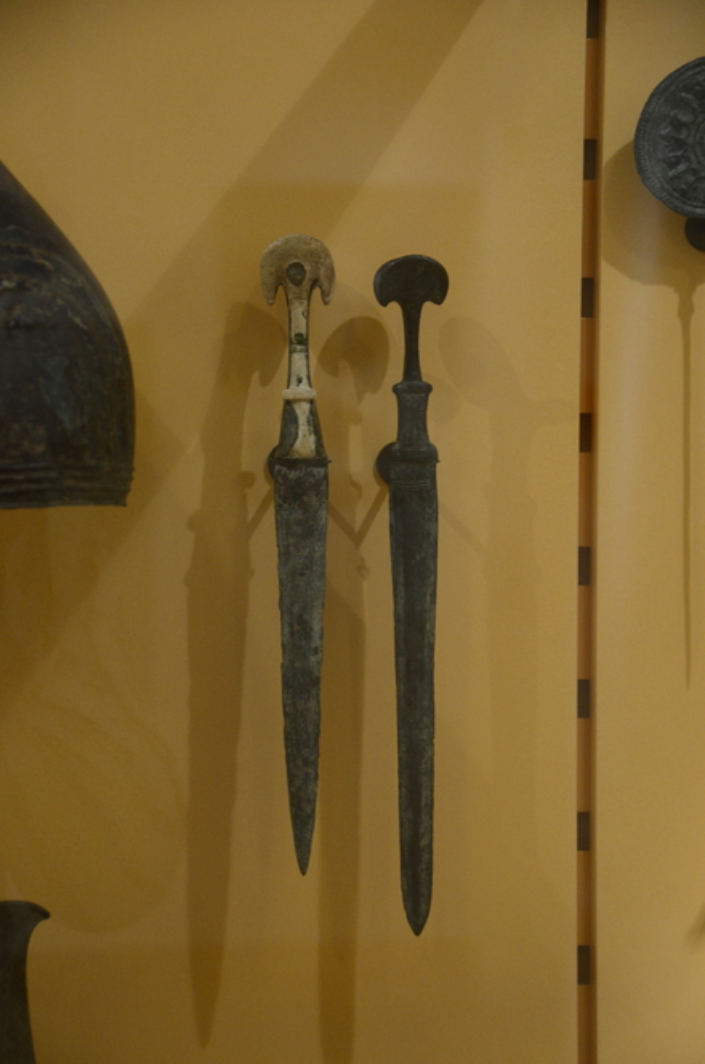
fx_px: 3097
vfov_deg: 19.5
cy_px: 532
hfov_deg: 13.0
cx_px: 352
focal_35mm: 105
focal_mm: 70
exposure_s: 1/60
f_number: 5
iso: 1000
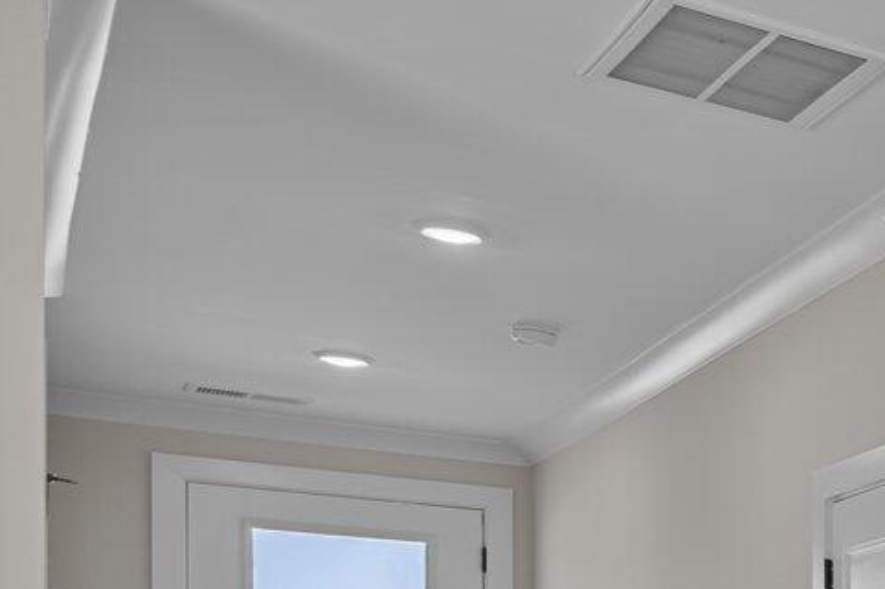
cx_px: 1875
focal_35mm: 68
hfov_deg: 17.7
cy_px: 795
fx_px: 1671
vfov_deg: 18.4
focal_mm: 16
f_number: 4
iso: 320
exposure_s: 1/13
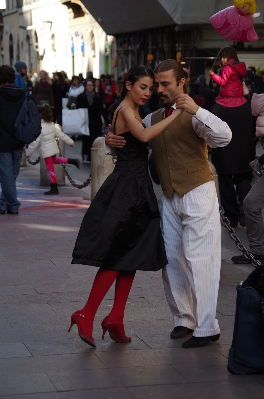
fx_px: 1458
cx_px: 132
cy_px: 200
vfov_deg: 15.6
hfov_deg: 10.3
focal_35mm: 132
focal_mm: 87.5
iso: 200
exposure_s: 1/250
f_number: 5.6
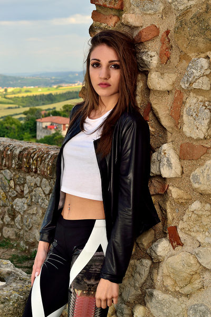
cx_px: 106
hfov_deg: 18.2
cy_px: 158
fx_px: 659
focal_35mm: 75
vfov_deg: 27.0
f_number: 8
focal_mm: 50
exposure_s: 1/200
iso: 200
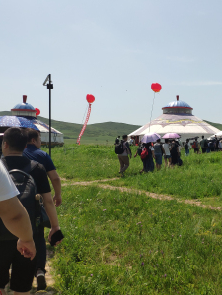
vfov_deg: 52.6
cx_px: 171
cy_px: 135
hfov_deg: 39.4
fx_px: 299
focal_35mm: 35
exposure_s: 1/2873
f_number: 1.8
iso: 100
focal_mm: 4.22
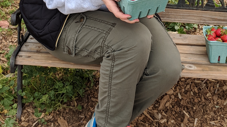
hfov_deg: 27.2
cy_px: -21
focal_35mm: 78
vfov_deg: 15.0
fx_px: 469
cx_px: 119
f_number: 1.8
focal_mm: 4.44
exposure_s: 1/1064
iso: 54
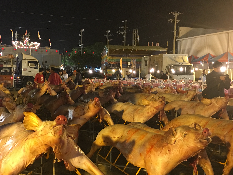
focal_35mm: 41
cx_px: 98
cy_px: 104
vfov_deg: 35.0
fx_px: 276
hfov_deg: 45.6
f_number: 2.2
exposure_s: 1/15
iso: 80
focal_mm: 4.15
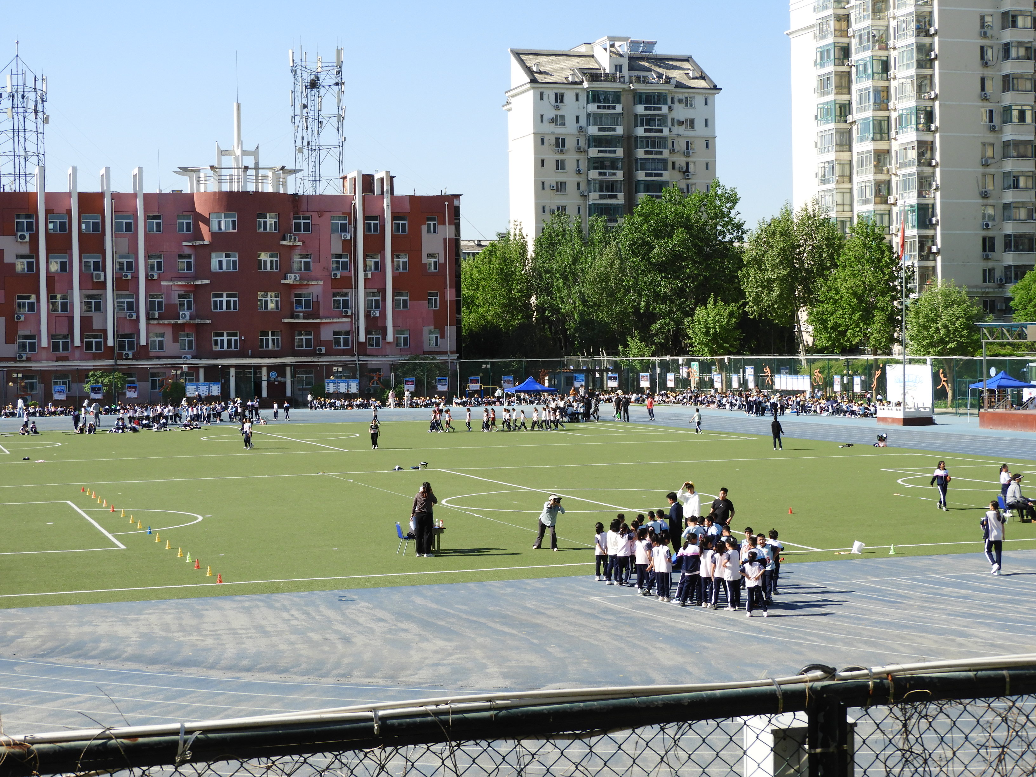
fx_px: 1945
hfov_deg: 29.8
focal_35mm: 65
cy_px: 388
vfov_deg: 22.6
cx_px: 518
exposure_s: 1/640
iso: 100
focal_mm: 11.6
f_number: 4.2
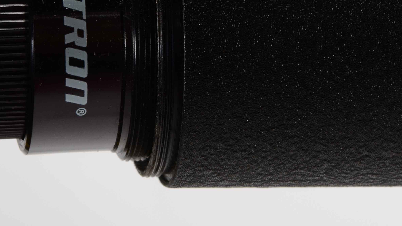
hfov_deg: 6.3
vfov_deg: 3.6
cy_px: -9
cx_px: 290
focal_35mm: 341
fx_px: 3636
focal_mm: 105
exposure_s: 1/160
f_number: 18
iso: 200
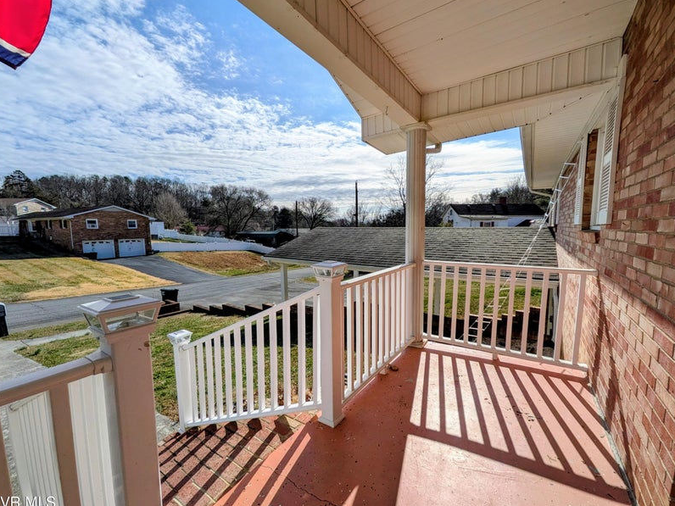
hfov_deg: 98.1
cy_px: 256
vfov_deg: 81.7
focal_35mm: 15
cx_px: 351
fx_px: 292
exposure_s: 1/5650
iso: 61
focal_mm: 1.85
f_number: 2.2
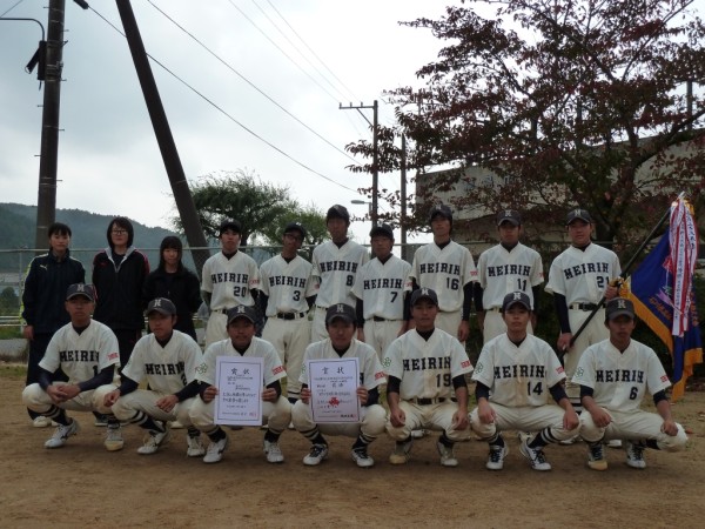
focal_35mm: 37
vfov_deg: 38.7
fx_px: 754
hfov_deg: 50.1
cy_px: 264
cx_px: 352
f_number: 4
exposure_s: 1/500
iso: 125
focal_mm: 6.1
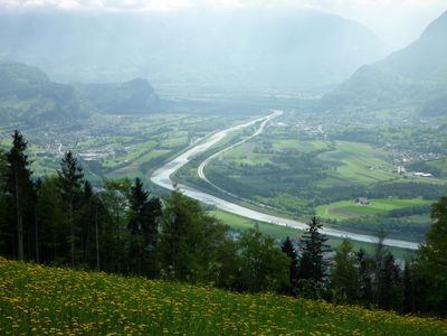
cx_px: 224
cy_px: 168
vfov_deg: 19.4
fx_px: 981
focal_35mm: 76
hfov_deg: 25.7
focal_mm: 13.4
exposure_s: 1/250
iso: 125
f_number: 5.5
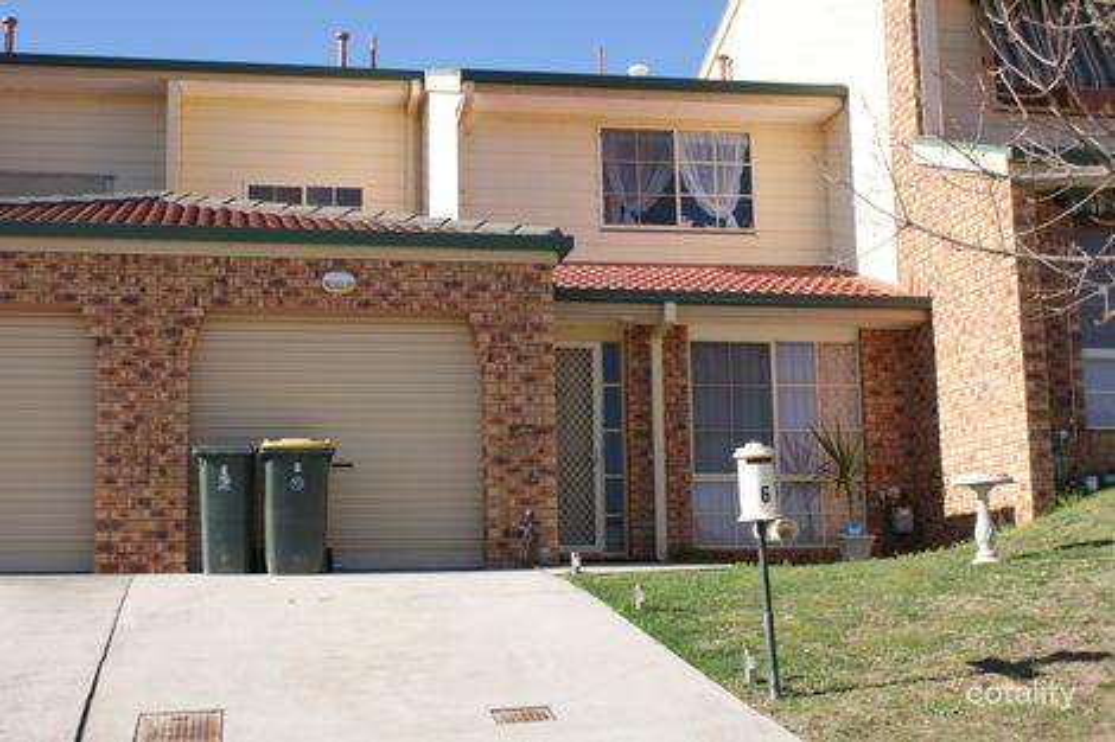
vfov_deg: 29.8
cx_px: 558
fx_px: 1393
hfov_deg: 43.6
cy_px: 371
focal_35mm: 45
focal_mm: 30
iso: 100
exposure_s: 1/250
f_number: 5.6
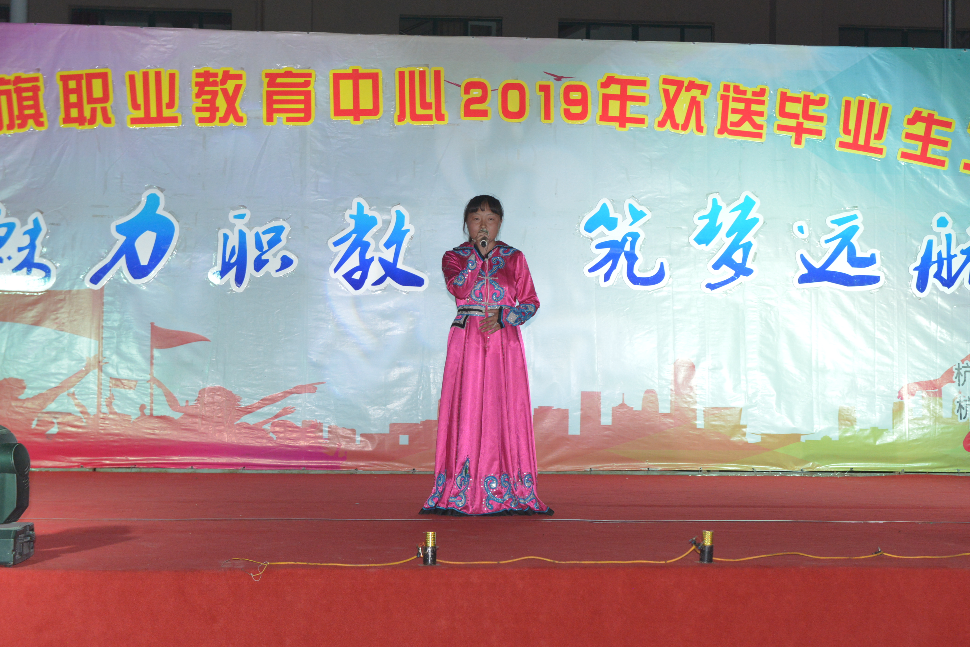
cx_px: 501
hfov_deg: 29.6
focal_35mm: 68
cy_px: 301
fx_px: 1833
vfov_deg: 20.0
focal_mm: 62
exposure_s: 1/80
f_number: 7.1
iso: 3200
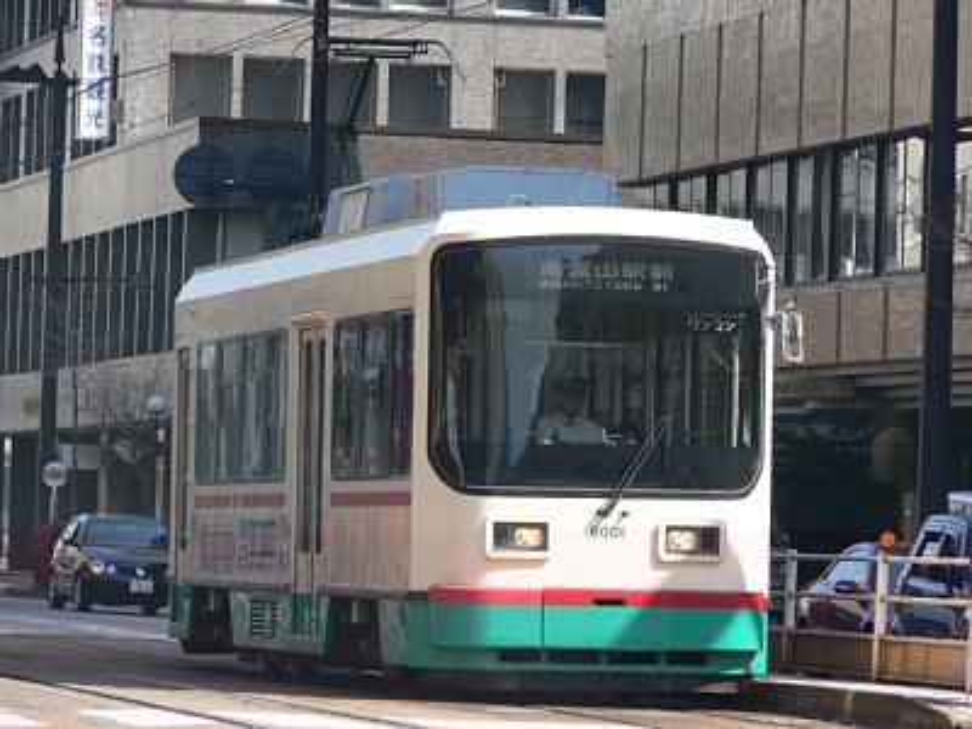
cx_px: 486
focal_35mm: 266
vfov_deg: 5.6
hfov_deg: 7.4
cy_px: 364
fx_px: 7469
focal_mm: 56.3
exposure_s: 1/125
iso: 80
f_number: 5.6
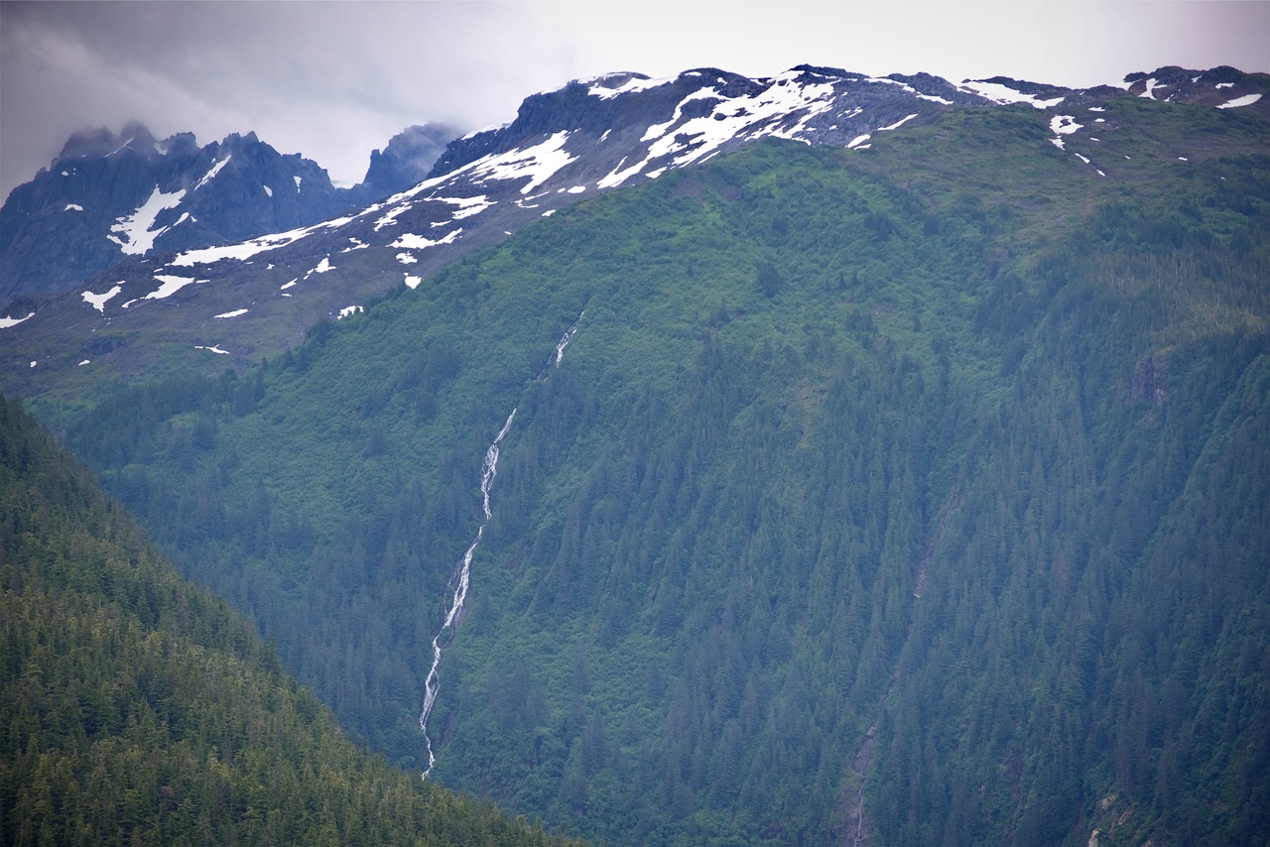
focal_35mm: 155
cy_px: 424
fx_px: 5469
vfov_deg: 8.9
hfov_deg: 13.2
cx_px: 635
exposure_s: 1/320
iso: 125
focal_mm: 155
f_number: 4.8
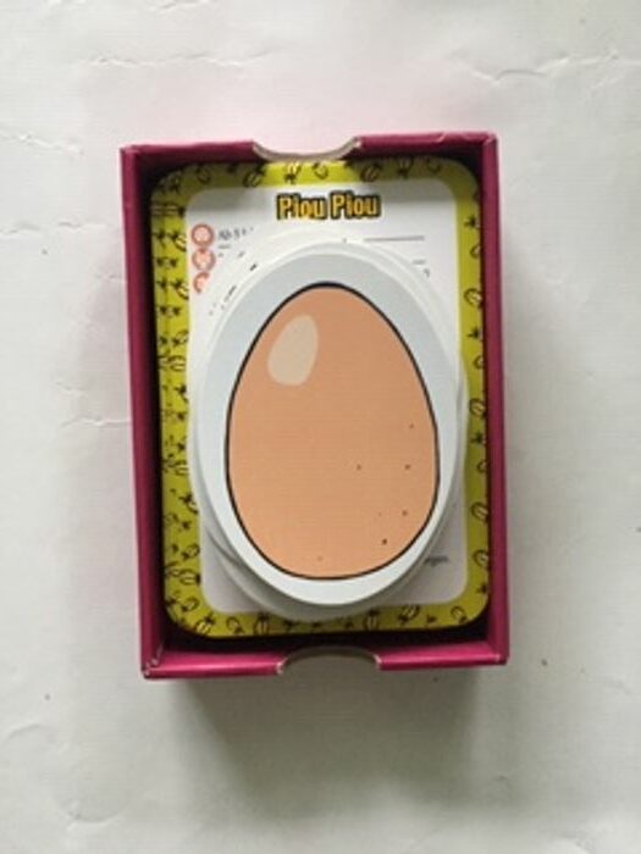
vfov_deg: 61.7
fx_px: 716
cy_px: 427
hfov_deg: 48.2
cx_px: 320
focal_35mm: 29
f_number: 2.2
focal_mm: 4.15
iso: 250
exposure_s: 1/20
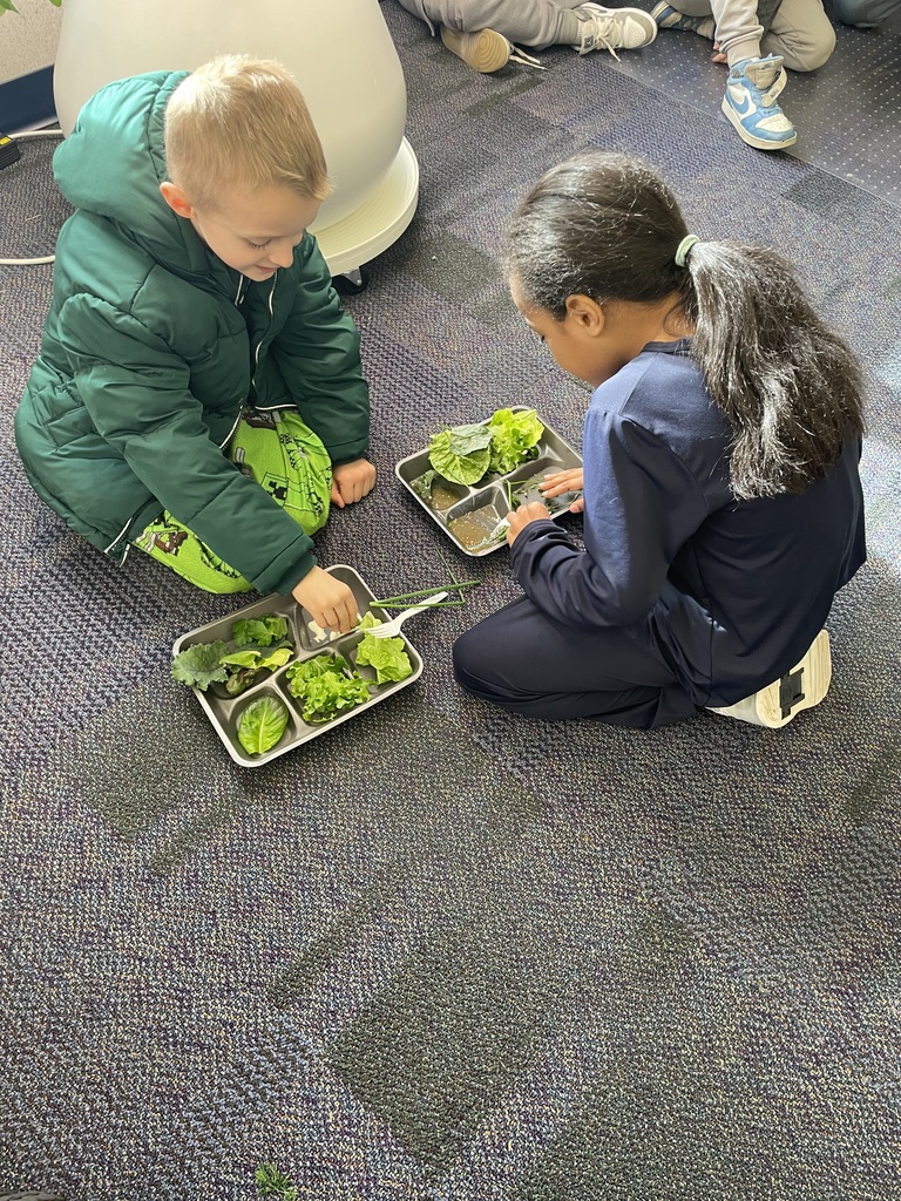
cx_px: 450
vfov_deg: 67.3
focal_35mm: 26
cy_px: 600
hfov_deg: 53.1
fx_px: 902
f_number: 1.6
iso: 80
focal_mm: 4.2
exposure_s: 1/60
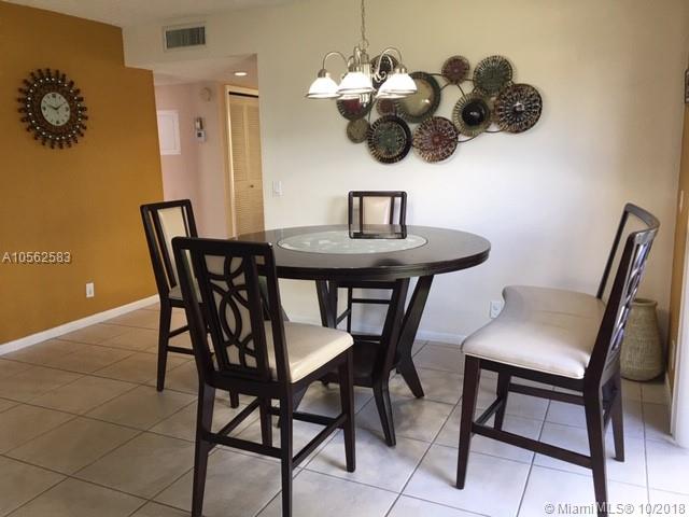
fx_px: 577
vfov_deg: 48.2
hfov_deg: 61.7
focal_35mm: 29
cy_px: 258
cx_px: 344
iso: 32
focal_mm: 4.15
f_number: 2.2
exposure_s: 1/30
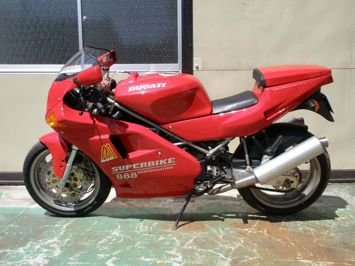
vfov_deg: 38.7
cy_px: 133
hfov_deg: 50.1
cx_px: 178
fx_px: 379
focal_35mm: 37
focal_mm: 6.6
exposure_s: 1/100
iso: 64
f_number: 10
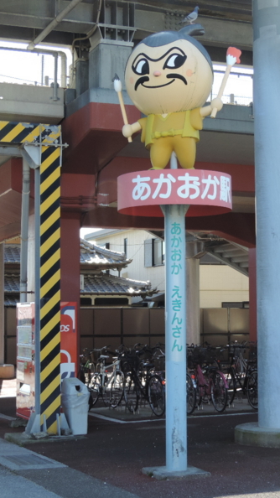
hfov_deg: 17.5
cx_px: 124
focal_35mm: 69
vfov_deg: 30.6
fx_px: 911
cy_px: 248
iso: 80
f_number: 3.5
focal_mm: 8.3
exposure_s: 1/160
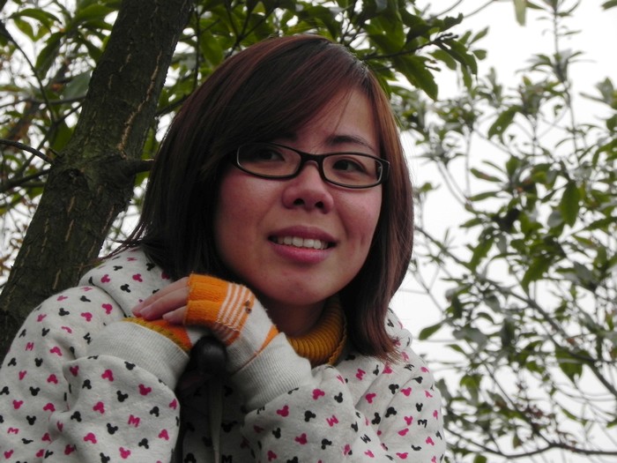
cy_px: 232
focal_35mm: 212
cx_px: 308
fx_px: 3779
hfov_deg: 9.3
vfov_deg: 7.0
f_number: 5.6
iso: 160
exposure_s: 1/292
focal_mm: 37.7
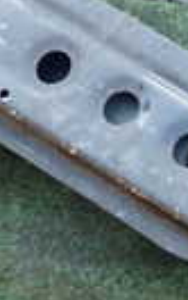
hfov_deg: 8.3
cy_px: 289
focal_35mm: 144
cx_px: 460
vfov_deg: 14.3
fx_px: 1175
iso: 200
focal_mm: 5.4
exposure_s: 1/60
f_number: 2.3
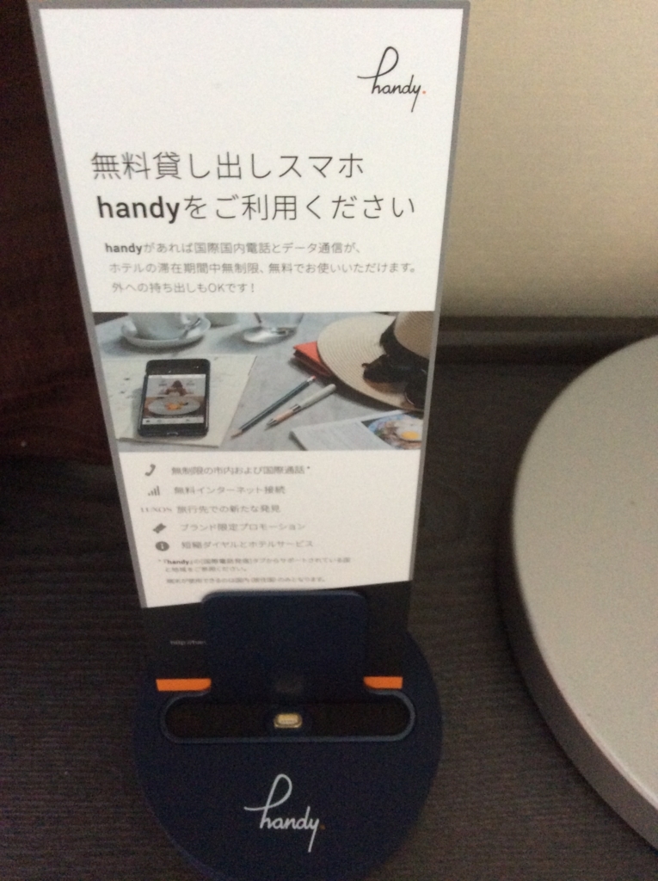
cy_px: 440
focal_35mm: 32
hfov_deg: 44.1
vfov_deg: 56.9
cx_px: 329
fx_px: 813
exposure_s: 1/20
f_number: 2.4
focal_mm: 3.3
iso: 250
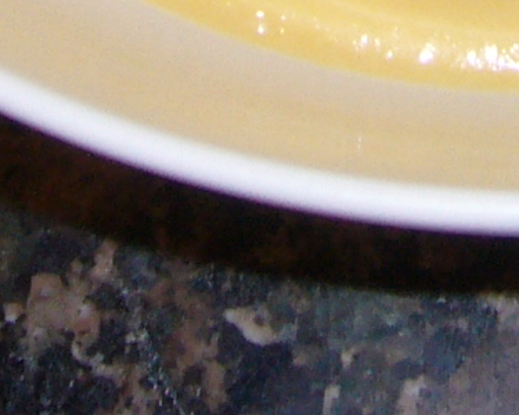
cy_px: -878
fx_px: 3579
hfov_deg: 8.2
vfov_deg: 6.1
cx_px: 587
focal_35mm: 233
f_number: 2.8
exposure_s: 1/60
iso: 100
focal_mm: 5.8
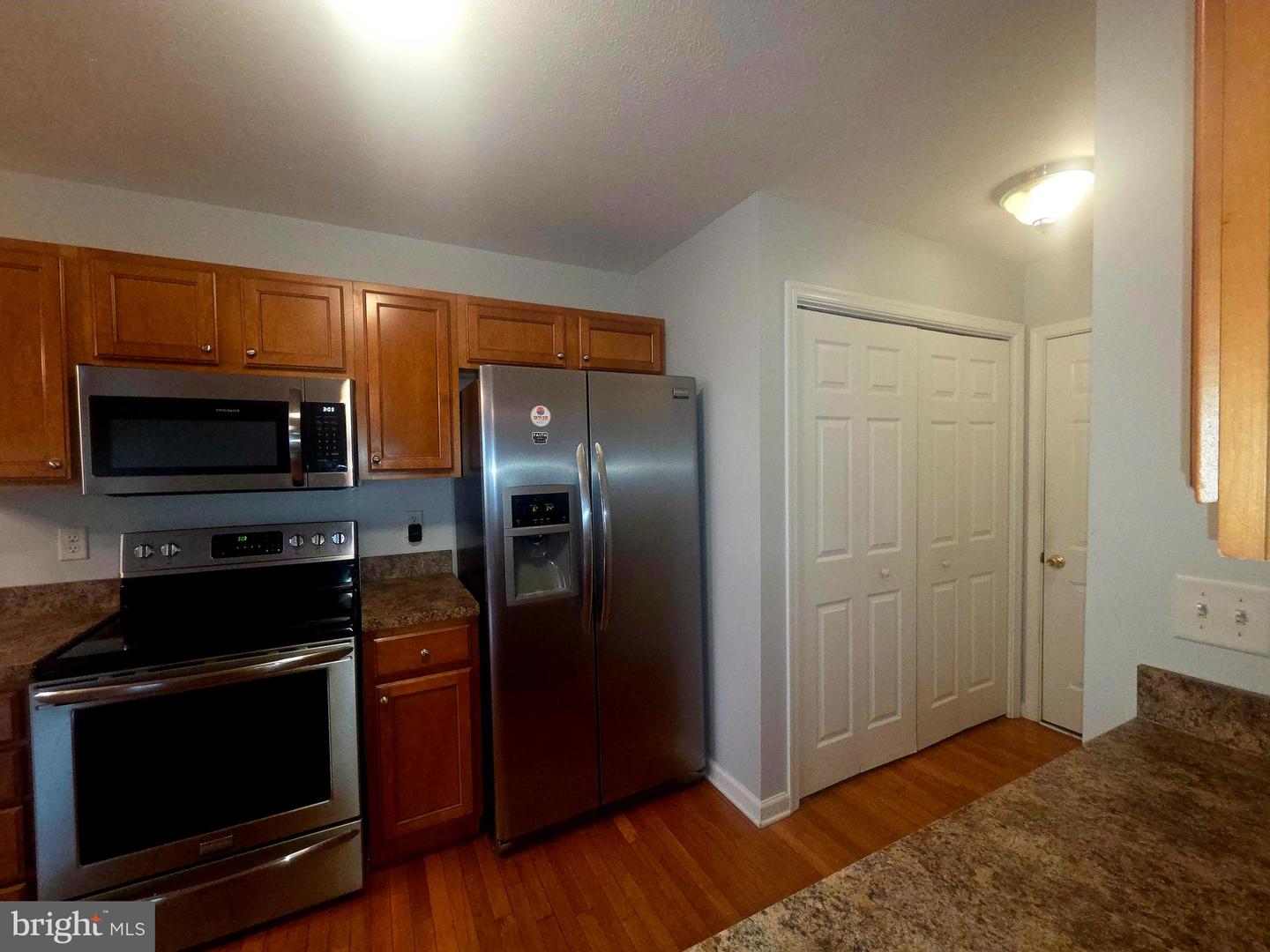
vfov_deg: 89.9
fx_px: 477
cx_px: 635
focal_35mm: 13
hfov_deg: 106.2
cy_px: 476
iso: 320
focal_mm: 2.2
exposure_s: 1/60.2
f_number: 2.2
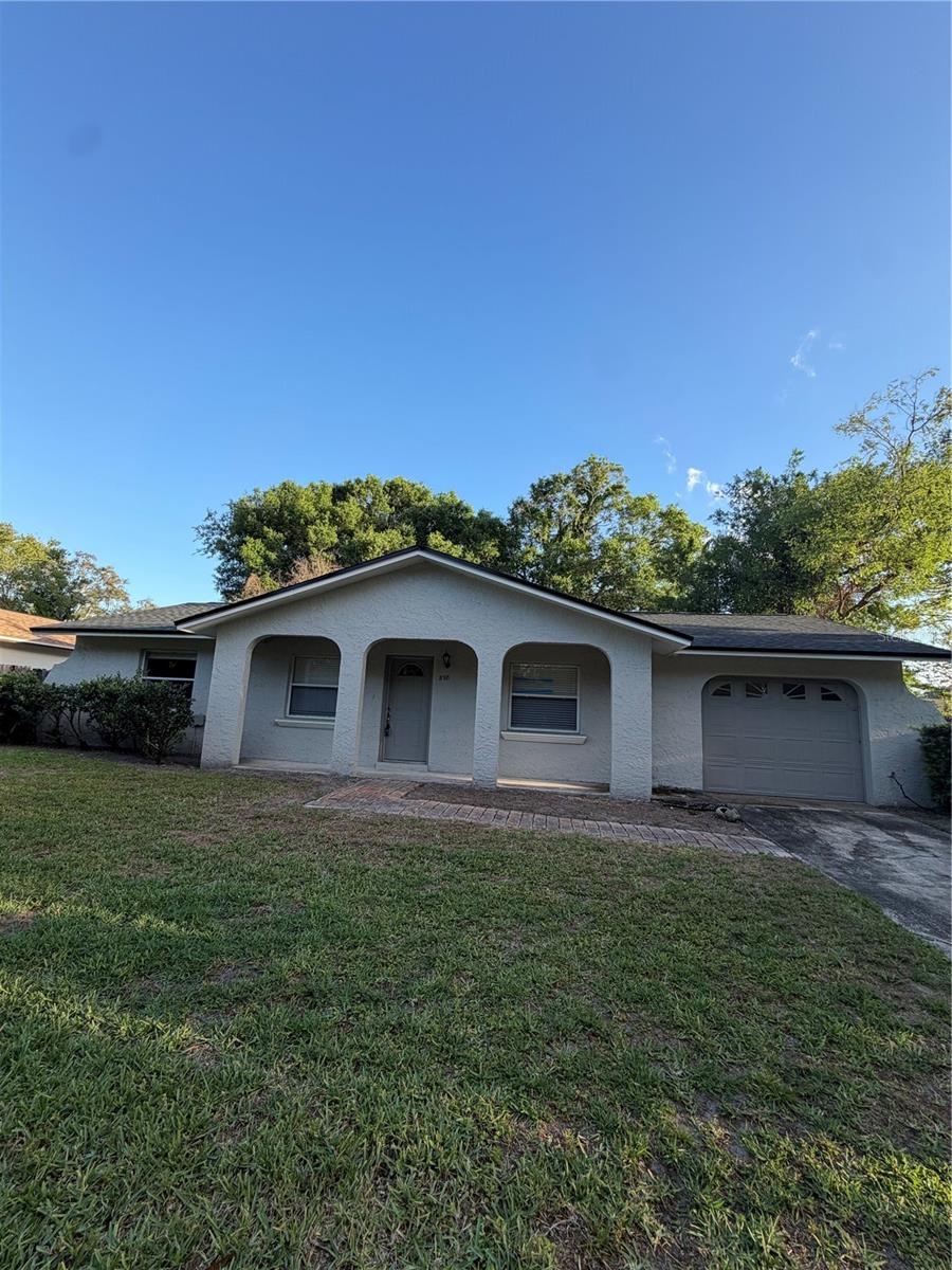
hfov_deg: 85.7
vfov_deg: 102.1
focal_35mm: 14
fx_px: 513
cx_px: 476
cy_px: 635
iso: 50
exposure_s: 1/502
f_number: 2.2
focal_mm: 2.22
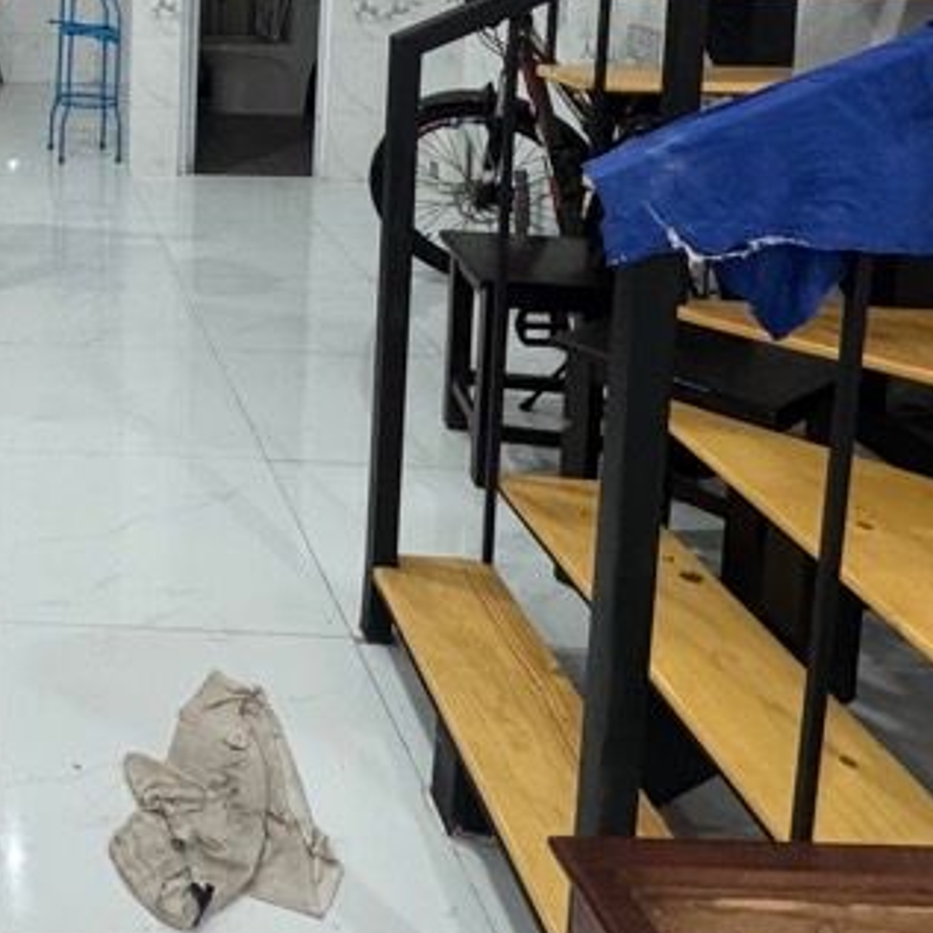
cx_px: -103
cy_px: -12
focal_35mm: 40
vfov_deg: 37.2
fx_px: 1220
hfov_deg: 35.5
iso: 250
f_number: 2.2
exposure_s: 1/99
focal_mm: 2.22
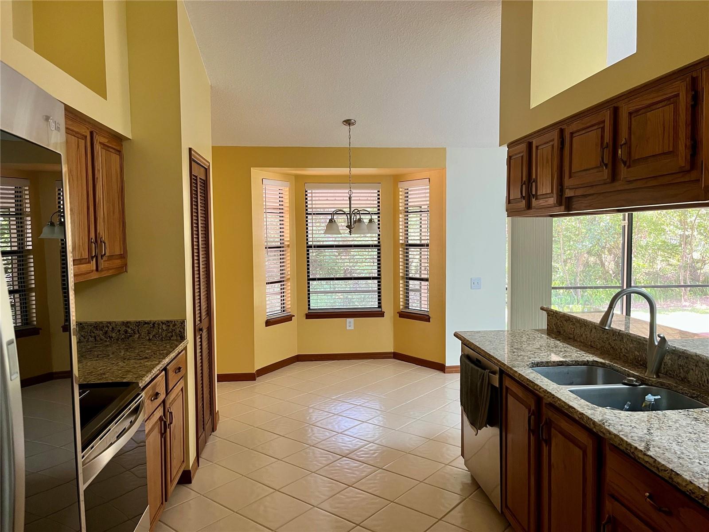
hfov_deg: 67.3
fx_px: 533
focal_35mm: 26
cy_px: 266
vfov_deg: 53.1
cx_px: 354
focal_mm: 5.1
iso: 160
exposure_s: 1/60
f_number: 1.6
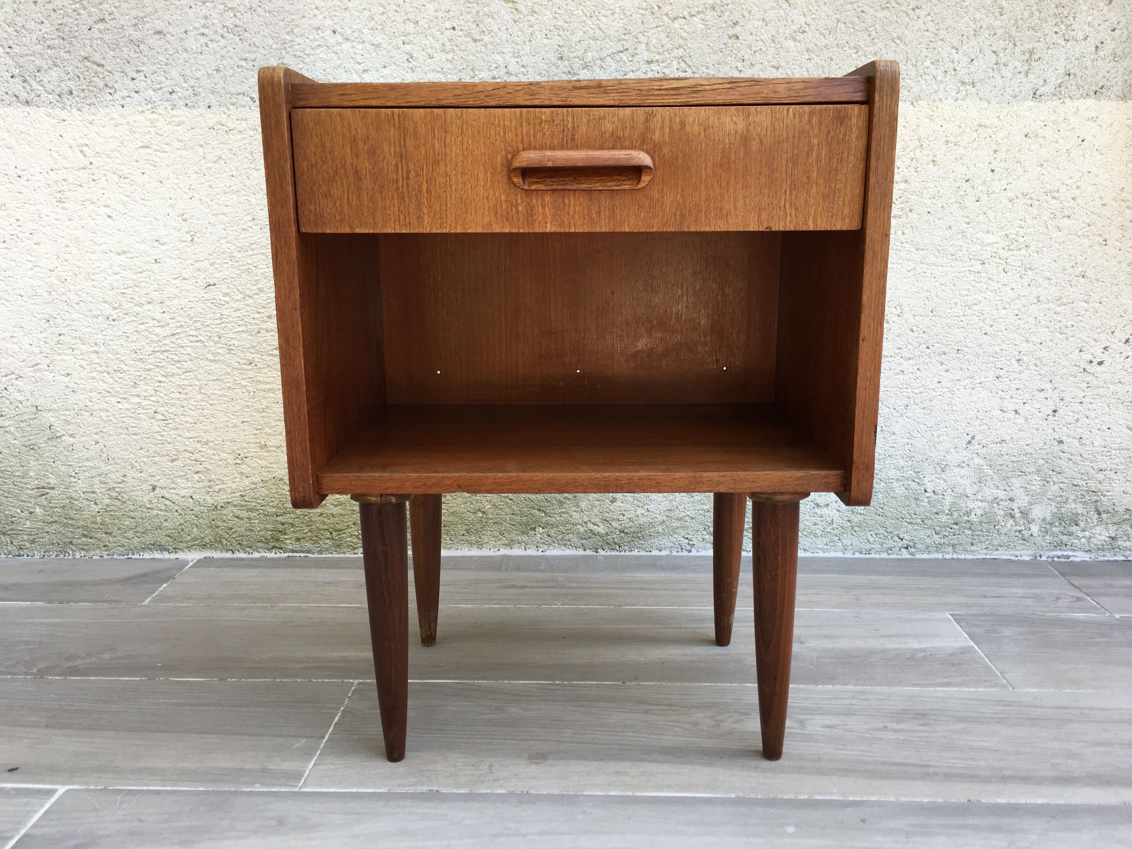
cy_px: 424
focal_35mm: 29
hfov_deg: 61.7
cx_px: 566
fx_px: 948
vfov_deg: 48.2
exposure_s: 1/100
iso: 32
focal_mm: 4.15
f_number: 2.2
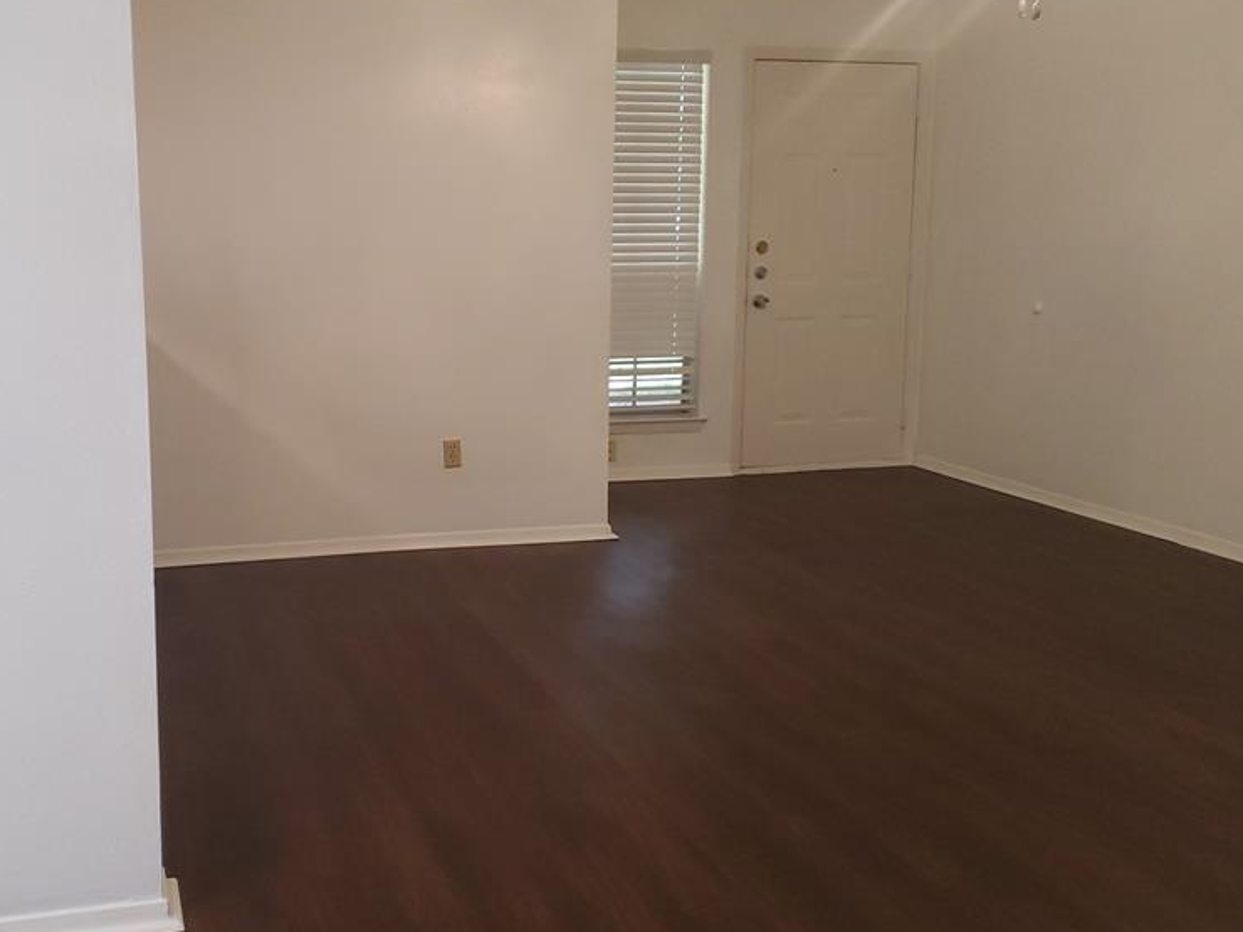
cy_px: 408
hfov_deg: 50.5
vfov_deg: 39.6
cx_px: 425
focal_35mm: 36
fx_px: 1293
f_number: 1.5
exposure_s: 1/120
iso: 200
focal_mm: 4.3
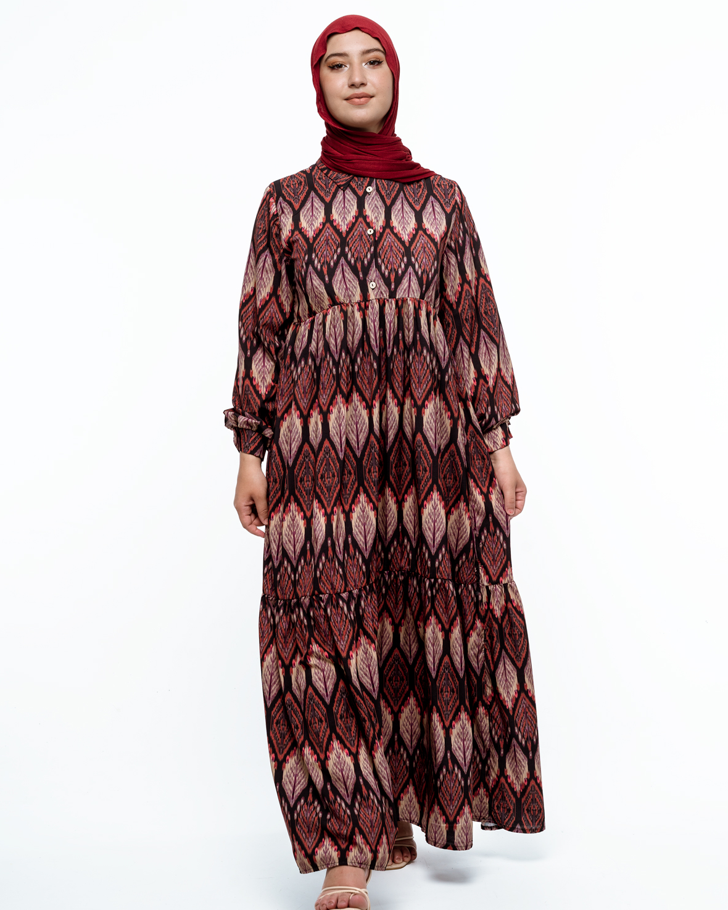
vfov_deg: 30.0
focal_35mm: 63
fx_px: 1697
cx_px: 360
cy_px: 453
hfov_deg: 24.2
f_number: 8
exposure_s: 1/200
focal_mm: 55
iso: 100
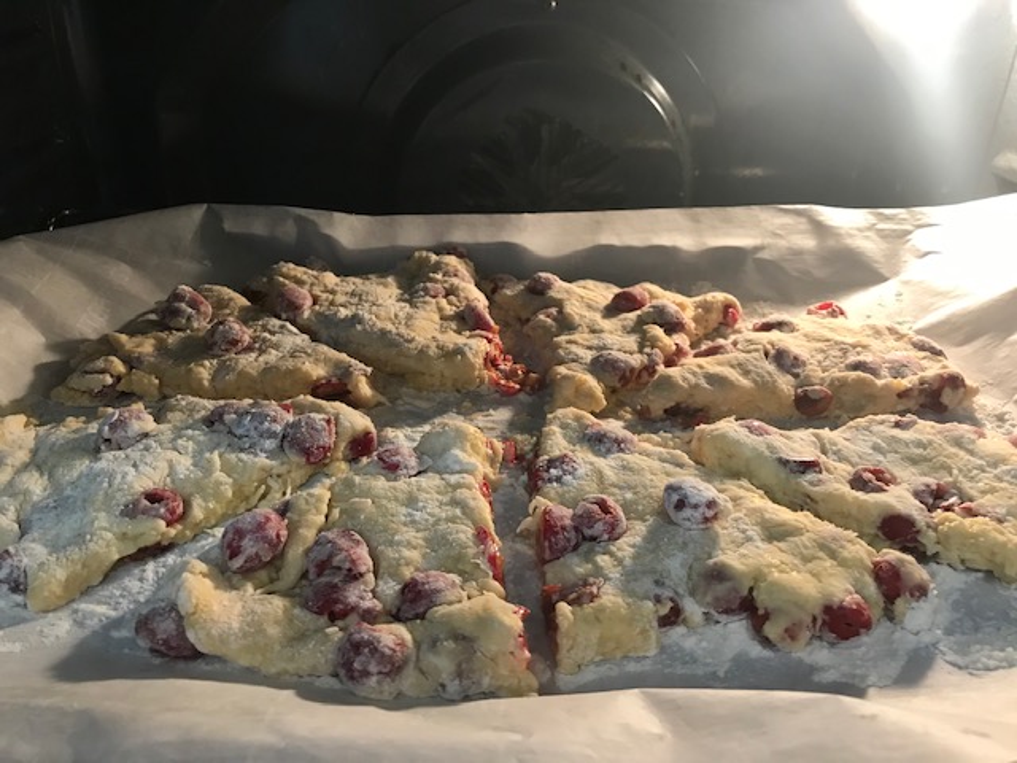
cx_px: 508
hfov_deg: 63.4
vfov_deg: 49.7
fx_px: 823
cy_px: 382
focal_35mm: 28
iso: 50
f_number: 1.8
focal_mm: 3.99
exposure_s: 1/15
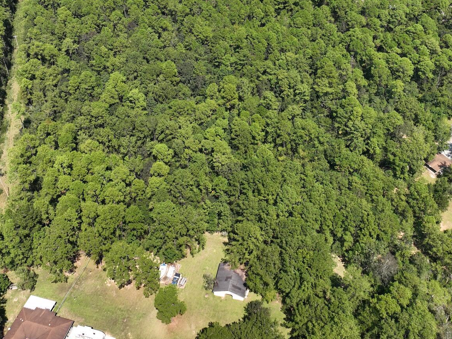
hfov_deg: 46.8
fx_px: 522
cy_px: 83
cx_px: 237
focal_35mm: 40
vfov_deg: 35.1
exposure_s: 1/60
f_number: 2.8
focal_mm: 12.29
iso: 100
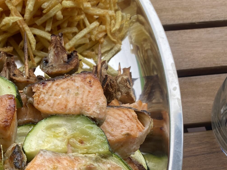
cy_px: 110
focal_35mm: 53
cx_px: 7
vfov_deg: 27.4
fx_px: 348
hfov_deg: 33.5
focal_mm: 4.25
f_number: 1.8
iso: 32
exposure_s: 1/429
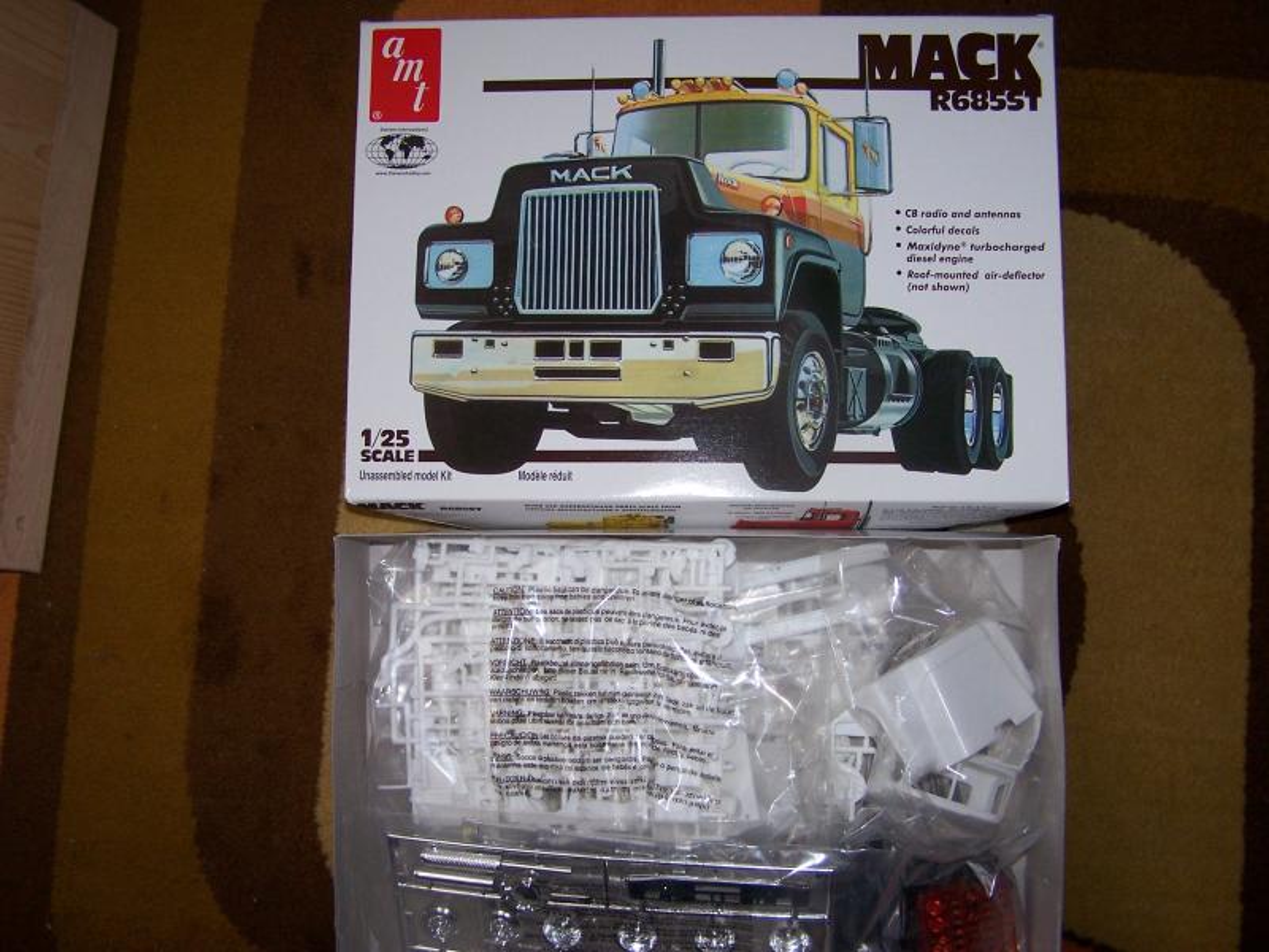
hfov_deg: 49.0
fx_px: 1393
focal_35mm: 38
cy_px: 476
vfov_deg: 37.7
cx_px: 634
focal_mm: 6.3
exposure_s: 1/60
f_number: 2.8
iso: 140
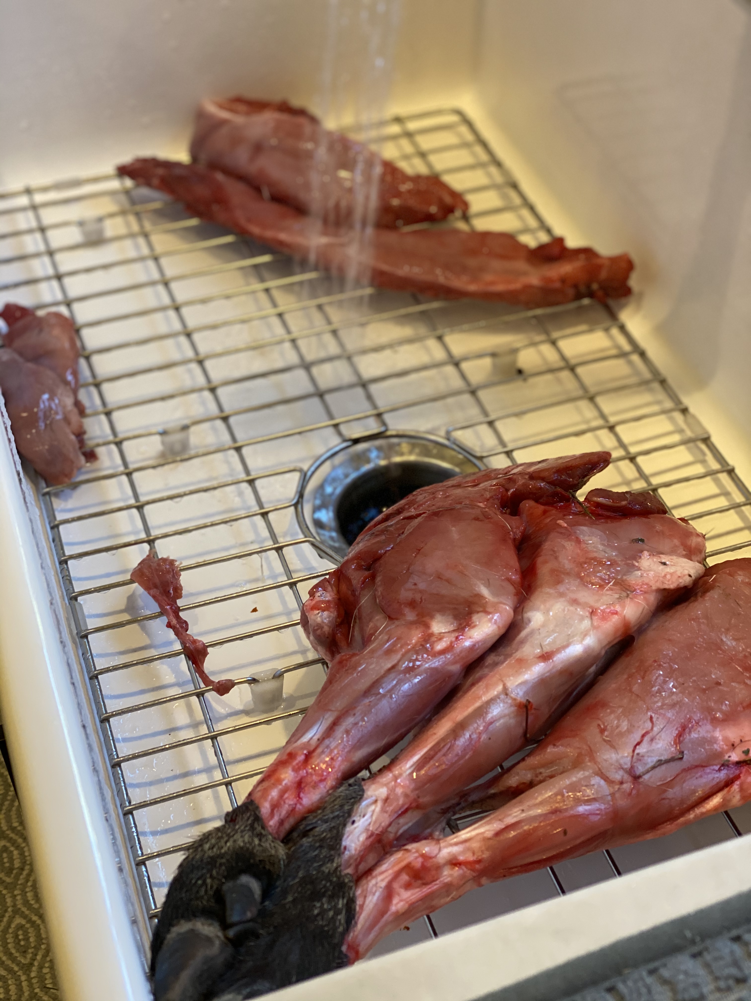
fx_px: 1504
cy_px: 500
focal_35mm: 52
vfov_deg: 36.8
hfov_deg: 28.0
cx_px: 376
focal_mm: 6
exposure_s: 1/120
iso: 160
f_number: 2
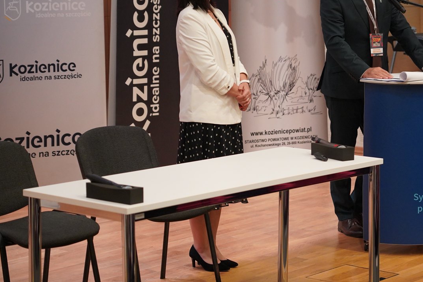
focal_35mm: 108
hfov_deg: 18.9
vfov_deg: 12.7
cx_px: 290
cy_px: 94
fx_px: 1269
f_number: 4
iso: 6400
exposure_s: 1/160
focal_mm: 77
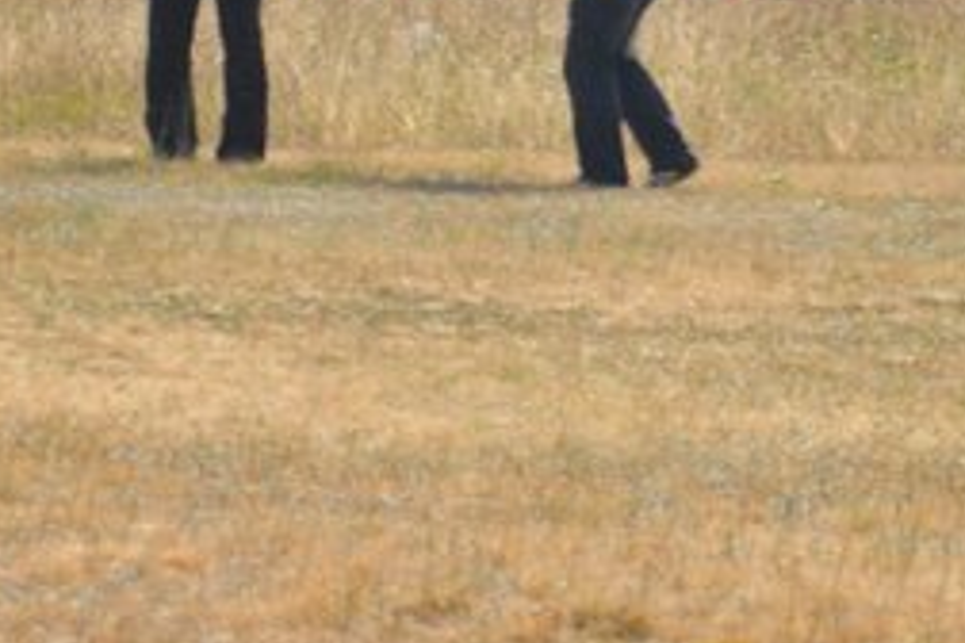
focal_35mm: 596
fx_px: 15964
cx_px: 444
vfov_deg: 2.3
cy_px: -82
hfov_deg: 3.5
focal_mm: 125
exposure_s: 1/125
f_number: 8
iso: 200
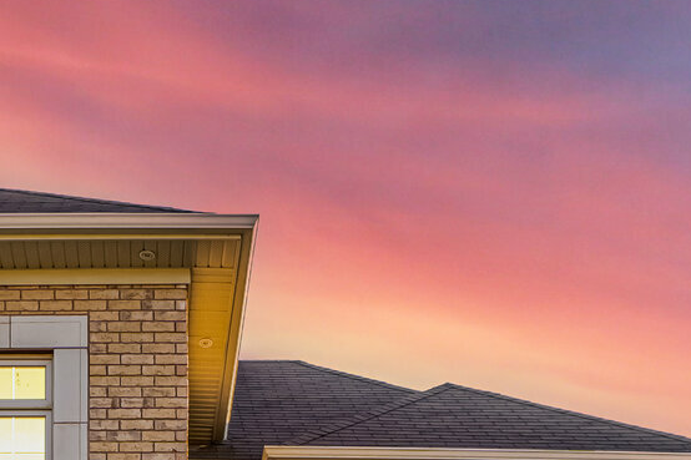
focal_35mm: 52
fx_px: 998
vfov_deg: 21.4
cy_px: 709
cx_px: 140
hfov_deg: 36.9
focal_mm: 10
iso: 125
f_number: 8
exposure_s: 1/60
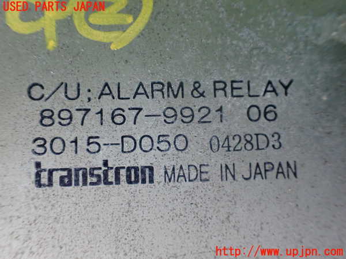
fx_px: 300
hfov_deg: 60.0
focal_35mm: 30
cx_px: 173
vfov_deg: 46.8
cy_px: 130
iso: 640
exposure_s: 1/125
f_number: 2.3
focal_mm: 5.4
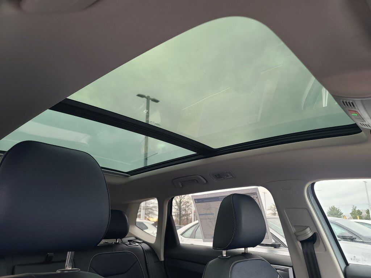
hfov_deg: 69.4
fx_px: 268
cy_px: 139
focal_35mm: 25
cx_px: 186
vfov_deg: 54.9
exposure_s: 1/60
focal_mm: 7
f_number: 1.8
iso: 100
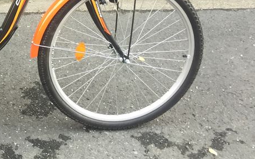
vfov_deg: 18.7
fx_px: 466
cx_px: -22
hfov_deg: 28.0
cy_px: -12
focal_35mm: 67
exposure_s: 1/33
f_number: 2.2
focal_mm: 4.15
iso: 40
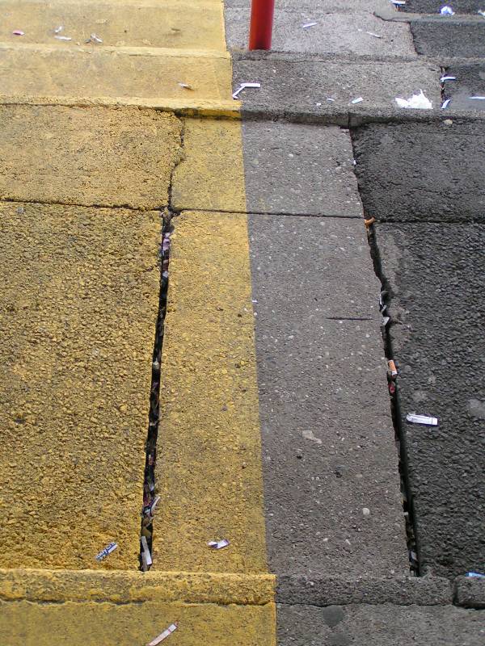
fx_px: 1121
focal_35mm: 60
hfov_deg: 24.4
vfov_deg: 32.2
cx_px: 242
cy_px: 323
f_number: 3.2
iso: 80
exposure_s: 1/60
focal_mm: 9.2
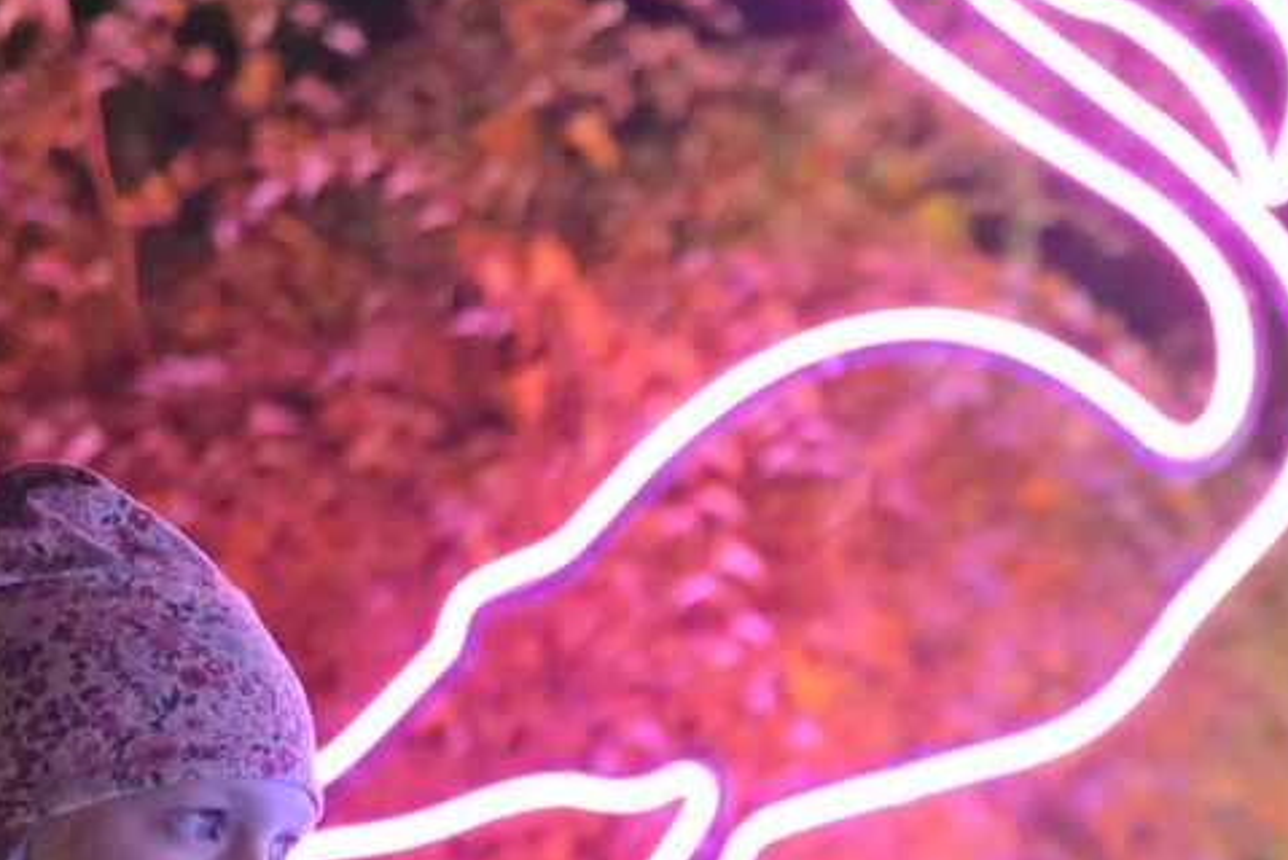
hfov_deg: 21.5
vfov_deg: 14.6
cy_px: 876
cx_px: 1205
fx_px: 3293
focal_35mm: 92
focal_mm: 23
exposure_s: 1/160
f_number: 1.4
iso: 3200
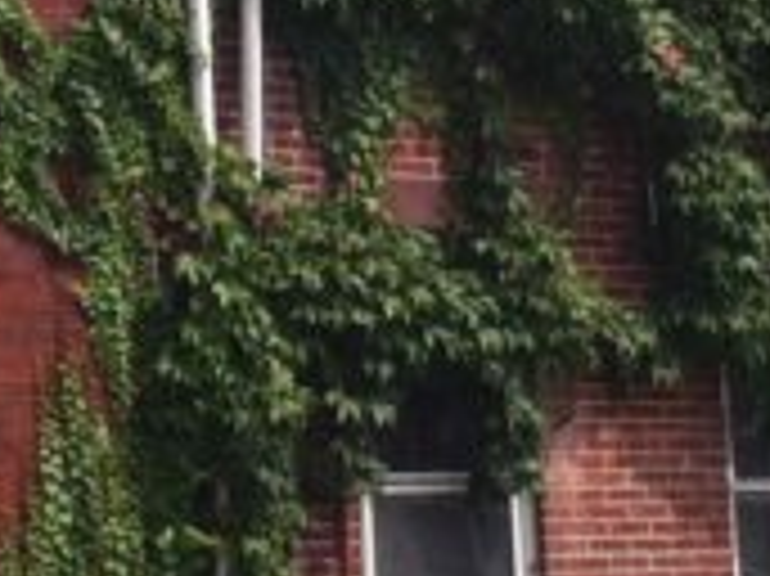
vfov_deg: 7.1
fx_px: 4646
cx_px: 216
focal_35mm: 209
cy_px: -34
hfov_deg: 9.5
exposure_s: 1/686
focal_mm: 3.85
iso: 80
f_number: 2.8
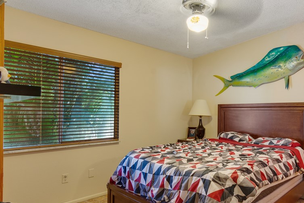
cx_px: 213
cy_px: 113
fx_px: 200
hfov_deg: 71.2
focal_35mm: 24
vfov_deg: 53.6
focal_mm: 11
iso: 320
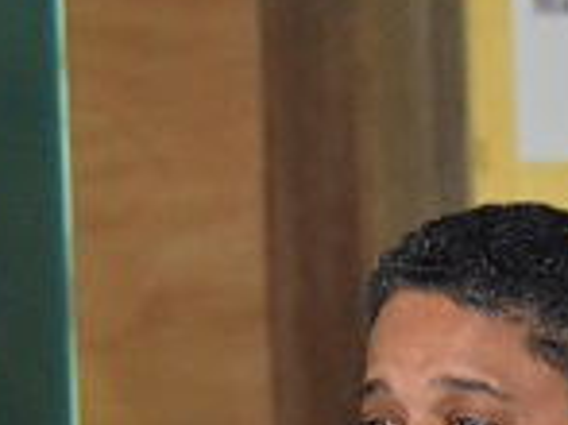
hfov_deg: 2.7
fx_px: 12099
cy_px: 595
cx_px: 487
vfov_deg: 2.0
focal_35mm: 738
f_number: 5.6
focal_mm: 125
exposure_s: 1/60
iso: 6400
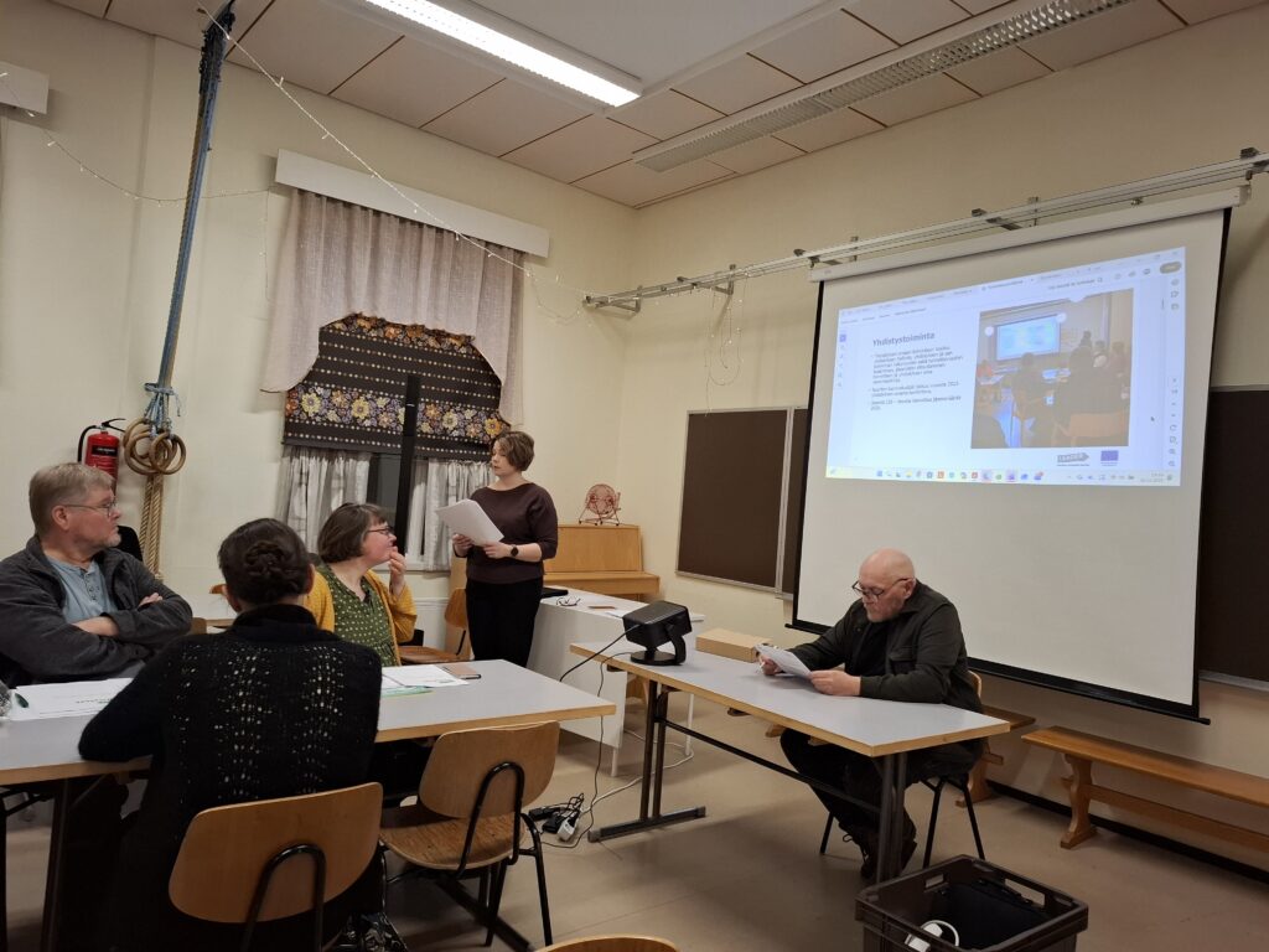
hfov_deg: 73.9
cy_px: 476
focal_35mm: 23
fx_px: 843
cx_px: 634
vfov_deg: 58.9
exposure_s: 1/100
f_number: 1.8
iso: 250
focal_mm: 5.54
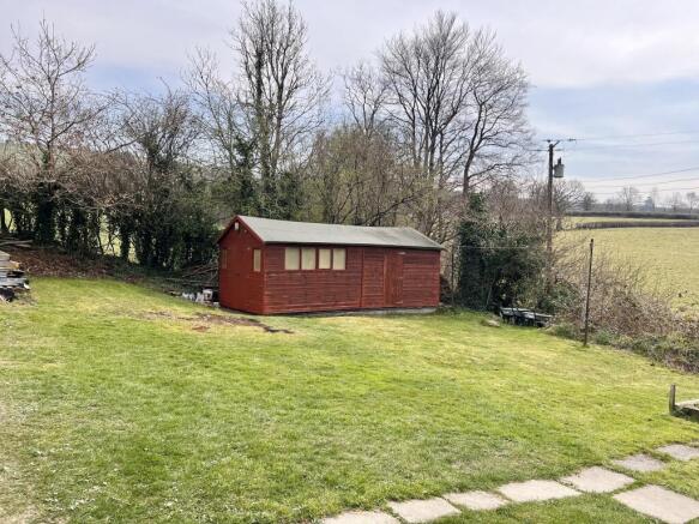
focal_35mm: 26
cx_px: 350
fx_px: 525
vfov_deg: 53.0
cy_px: 262
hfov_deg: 67.3
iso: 50
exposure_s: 1/2252
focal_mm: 5.7
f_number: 1.5
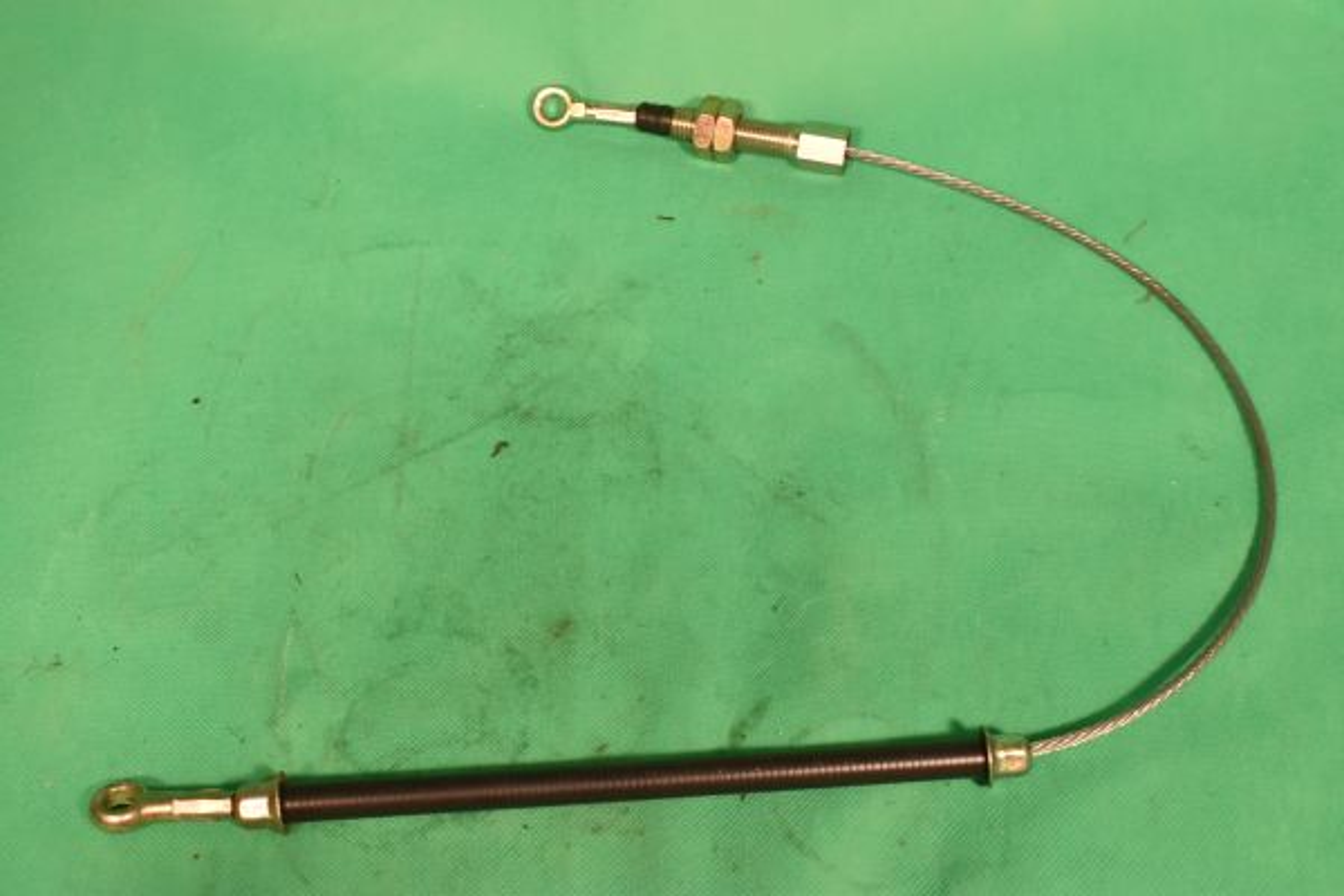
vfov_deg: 26.5
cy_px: 448
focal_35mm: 51
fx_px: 1904
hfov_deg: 38.9
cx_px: 672
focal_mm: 34
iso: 720
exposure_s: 1/50
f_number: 14
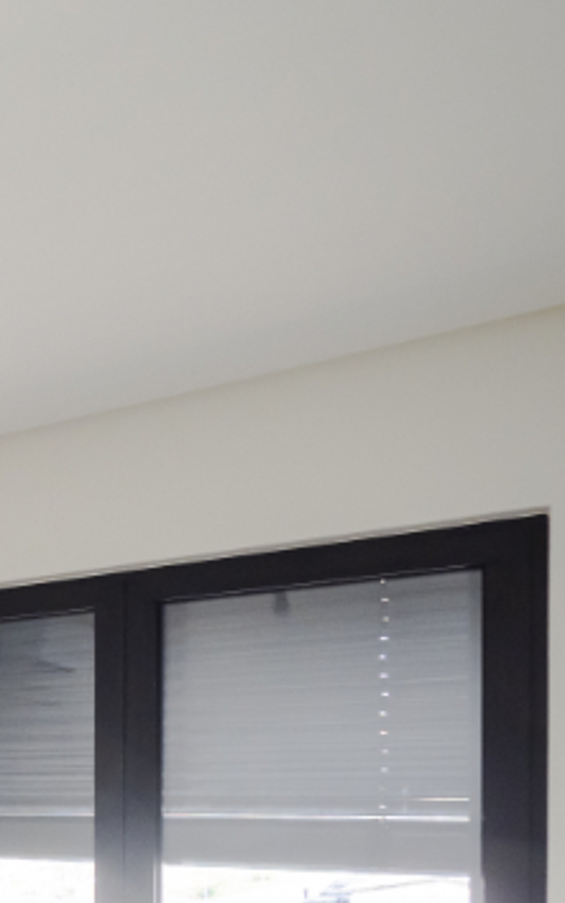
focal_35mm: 42
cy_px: 808
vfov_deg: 43.2
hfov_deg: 17.1
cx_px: -672
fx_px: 1033
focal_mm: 7
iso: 400
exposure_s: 1/80
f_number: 4
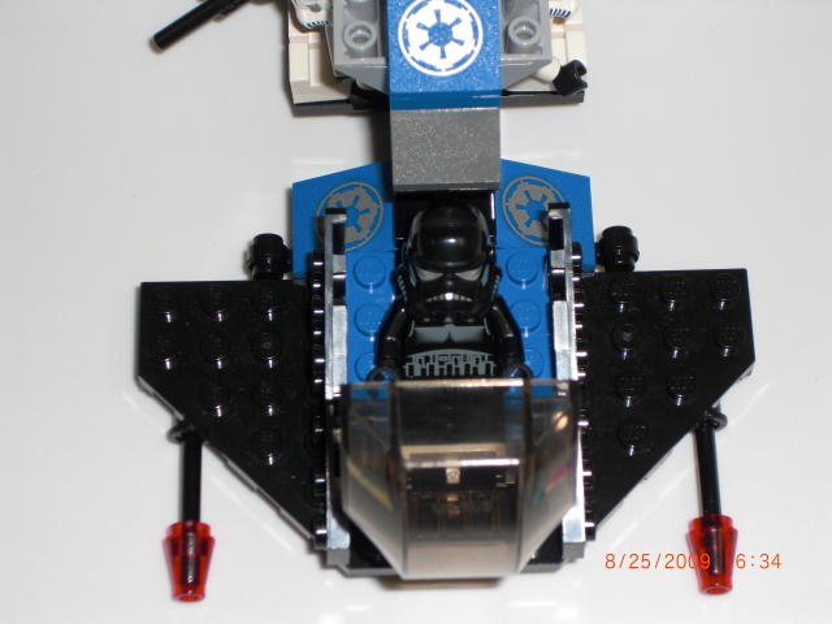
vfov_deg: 13.7
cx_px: 416
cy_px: 312
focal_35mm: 108
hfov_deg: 18.2
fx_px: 2596
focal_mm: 18.9
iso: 50
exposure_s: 1/60
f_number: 5.3
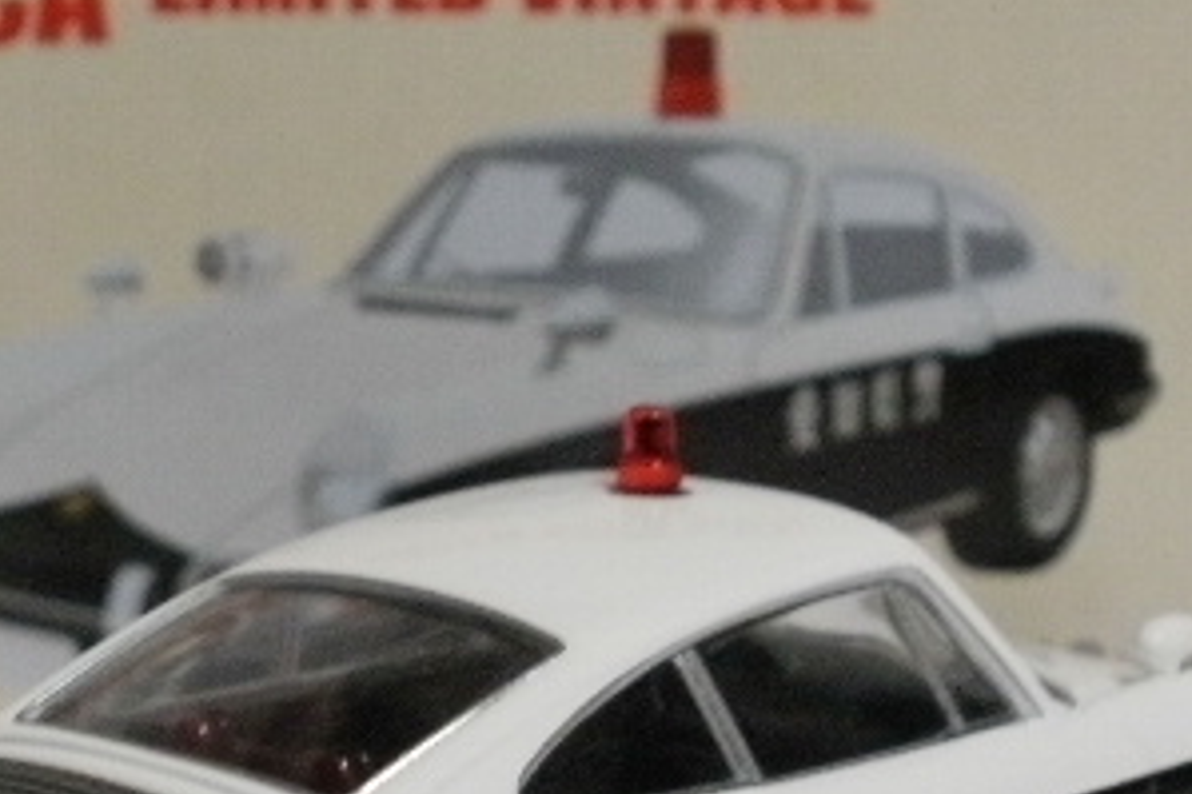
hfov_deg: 20.8
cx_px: 411
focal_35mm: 98
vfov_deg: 13.9
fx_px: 3243
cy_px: 622
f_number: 4
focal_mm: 7.7
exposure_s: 1/30
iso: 400
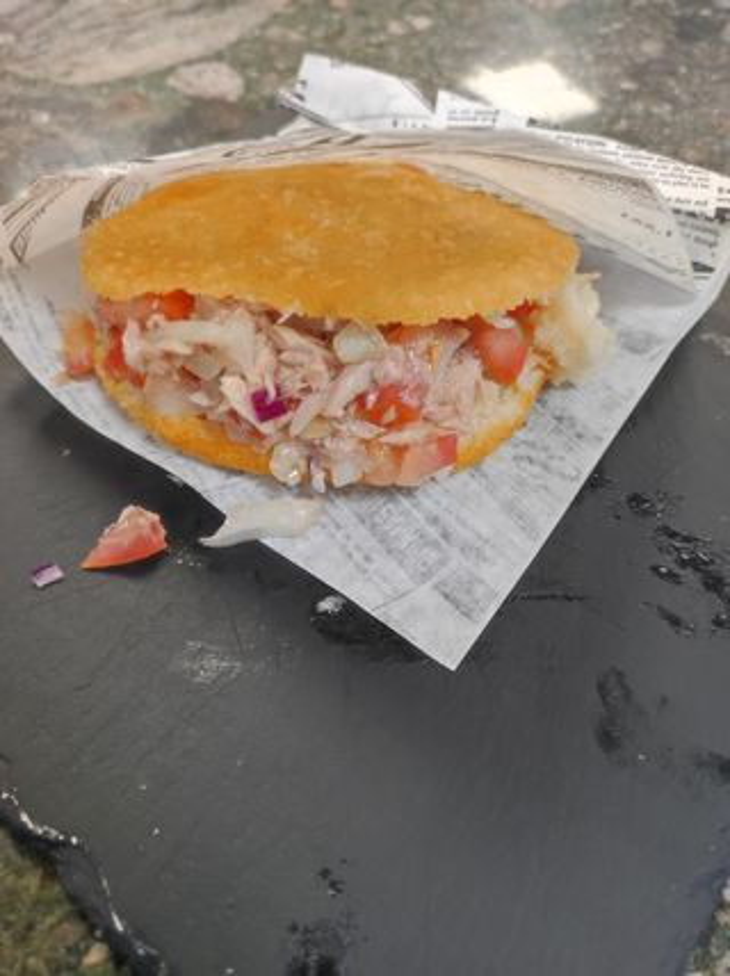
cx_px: 365
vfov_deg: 69.5
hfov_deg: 54.8
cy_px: 488
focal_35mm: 25
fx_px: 704
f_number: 1.79
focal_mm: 4.7
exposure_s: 1/50
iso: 603
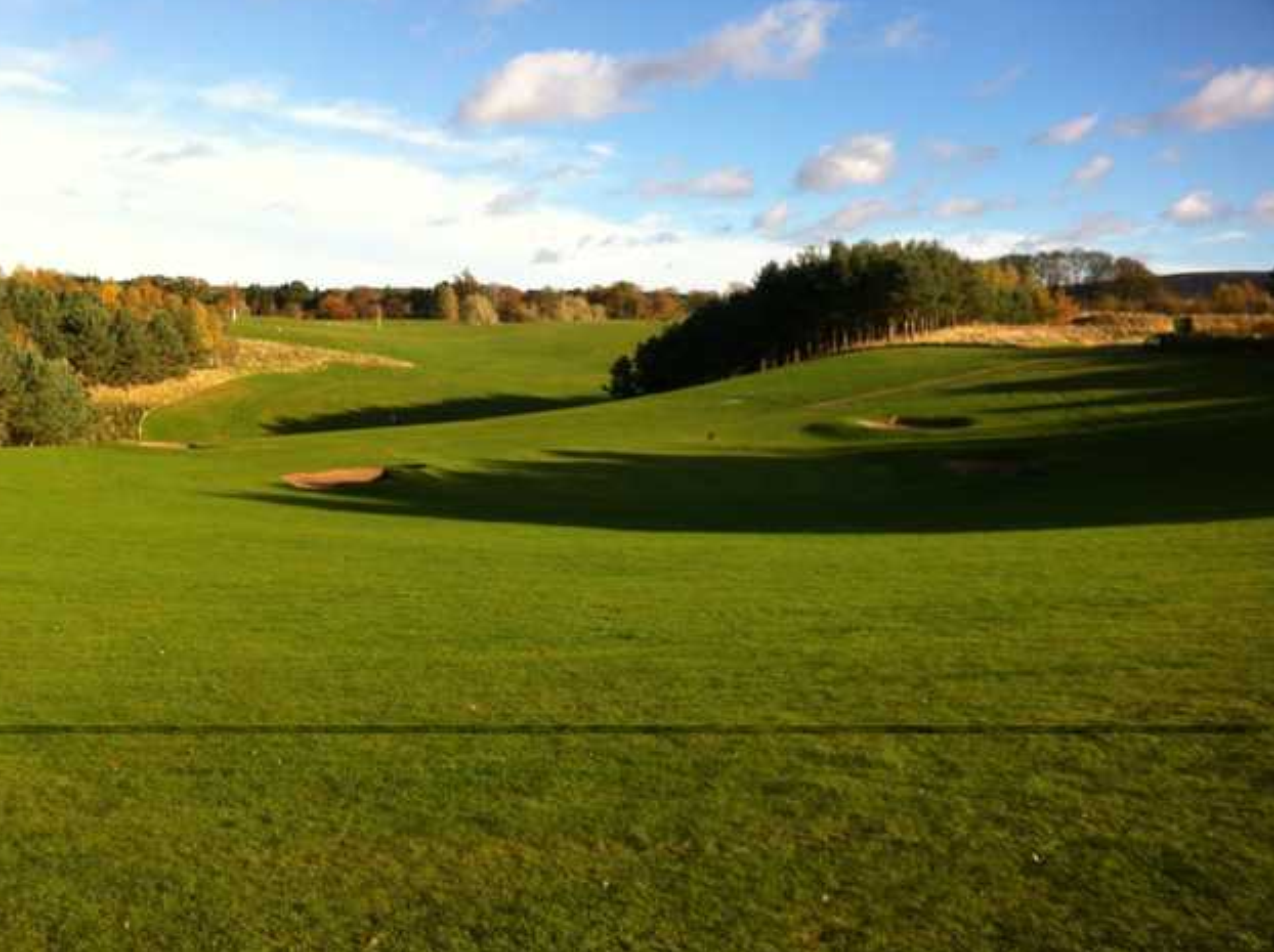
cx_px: 623
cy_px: 471
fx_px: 1323
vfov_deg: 39.6
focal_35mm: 36
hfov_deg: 51.4
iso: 80
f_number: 2.8
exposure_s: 1/736
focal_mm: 3.85
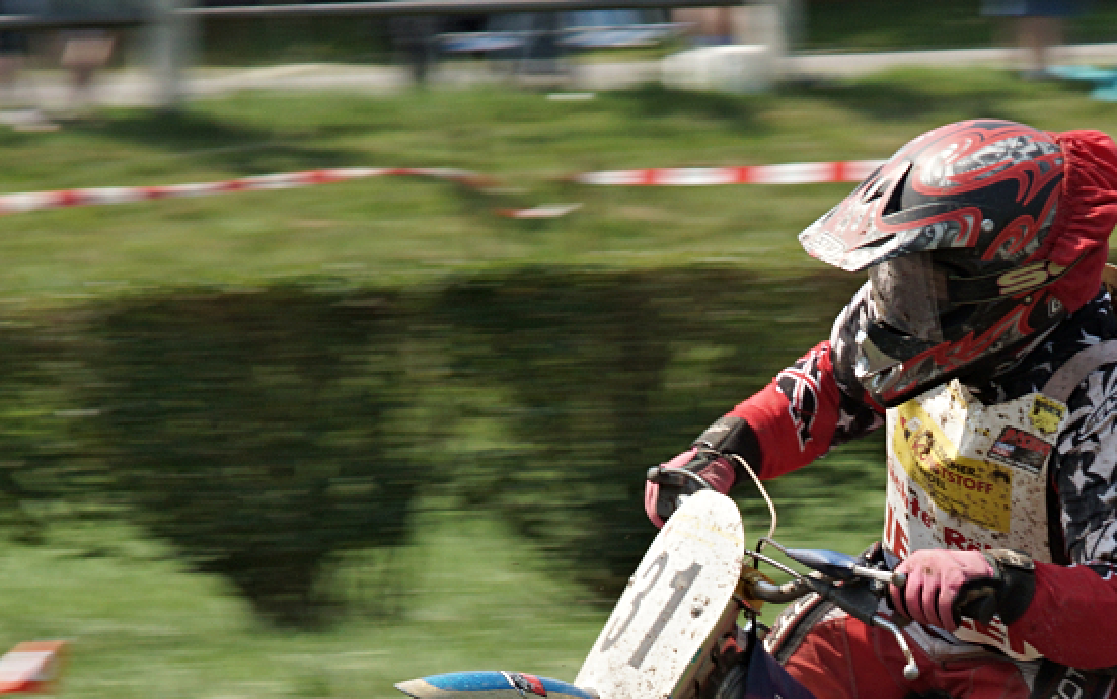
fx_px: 15198
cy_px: 705
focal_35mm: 499
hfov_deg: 4.2
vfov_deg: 2.6
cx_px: 999
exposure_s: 1/400
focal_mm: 150
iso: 200
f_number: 10
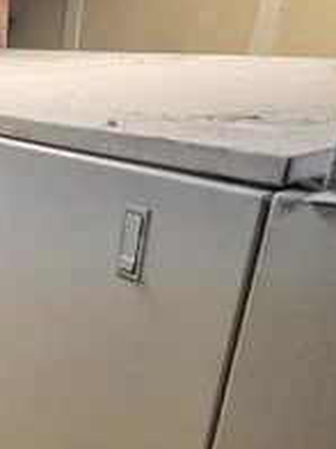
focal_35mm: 47
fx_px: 608
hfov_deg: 26.5
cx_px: -94
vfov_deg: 39.9
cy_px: 300
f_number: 1.8
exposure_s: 1/120
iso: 500
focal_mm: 5.4
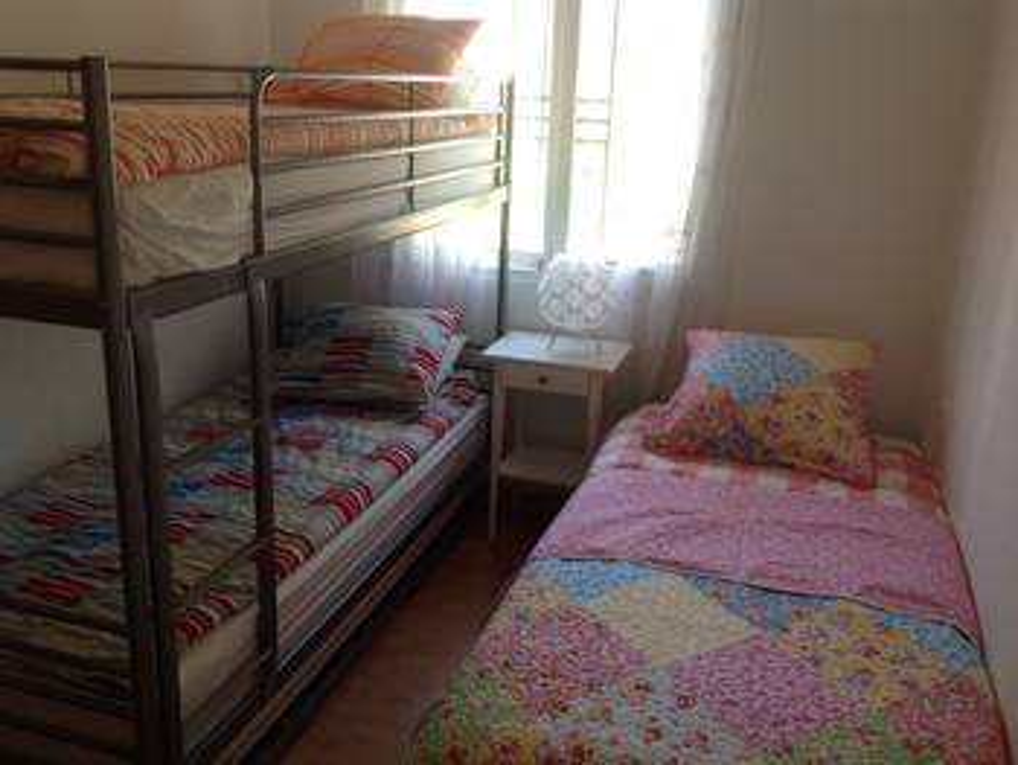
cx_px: 509
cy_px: 382
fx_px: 1030
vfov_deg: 40.7
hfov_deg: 52.6
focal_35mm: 35
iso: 50
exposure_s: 1/17
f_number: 2.4
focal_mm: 4.28
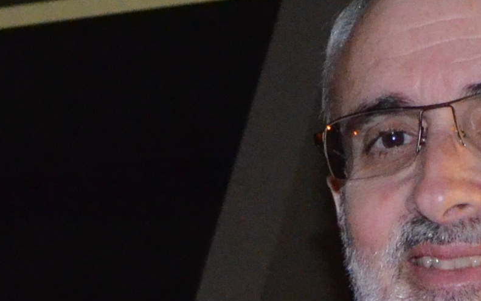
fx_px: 2741
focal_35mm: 209
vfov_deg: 6.1
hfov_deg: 10.0
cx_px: 248
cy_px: 605
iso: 3200
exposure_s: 1/60
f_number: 4
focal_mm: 22
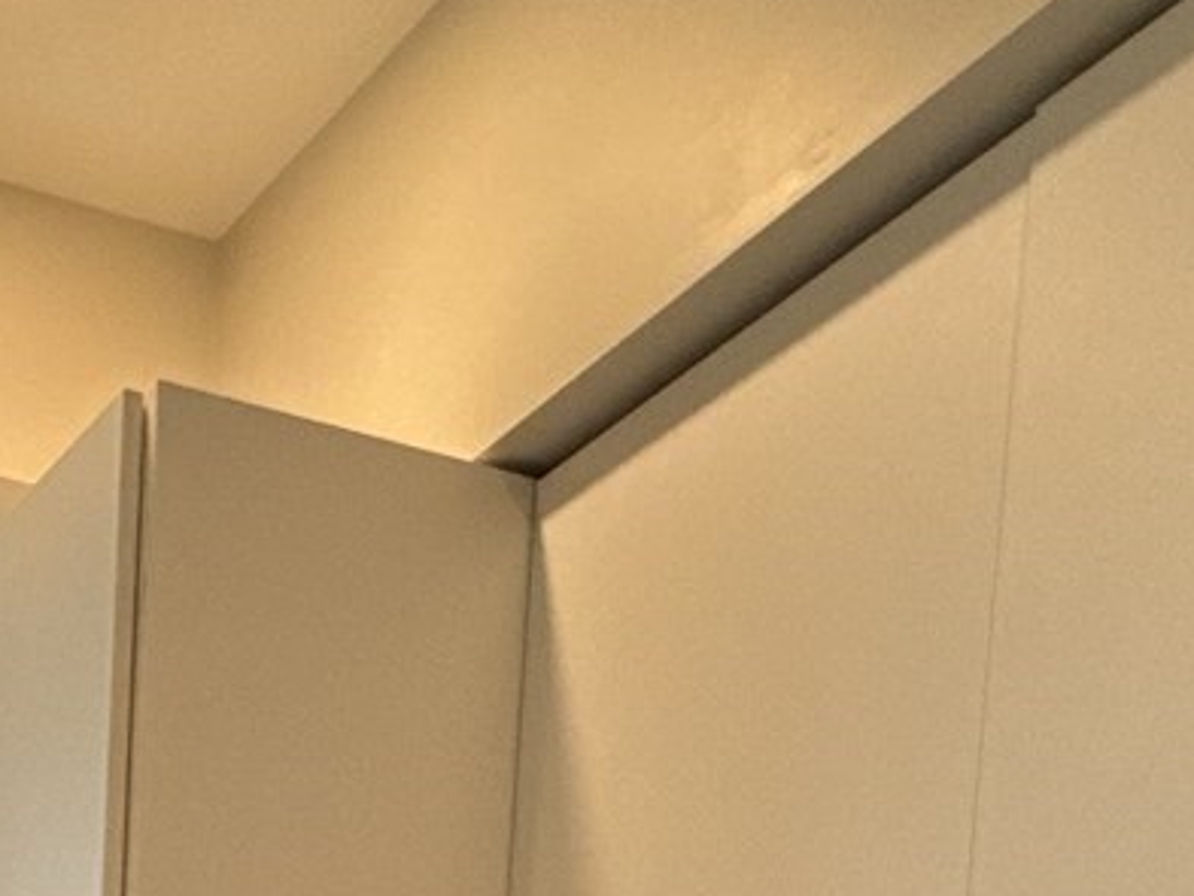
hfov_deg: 24.9
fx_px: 2519
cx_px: -109
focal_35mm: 73
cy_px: 2068
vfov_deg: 14.4
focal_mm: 2.22
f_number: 2.2
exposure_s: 1/120
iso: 125
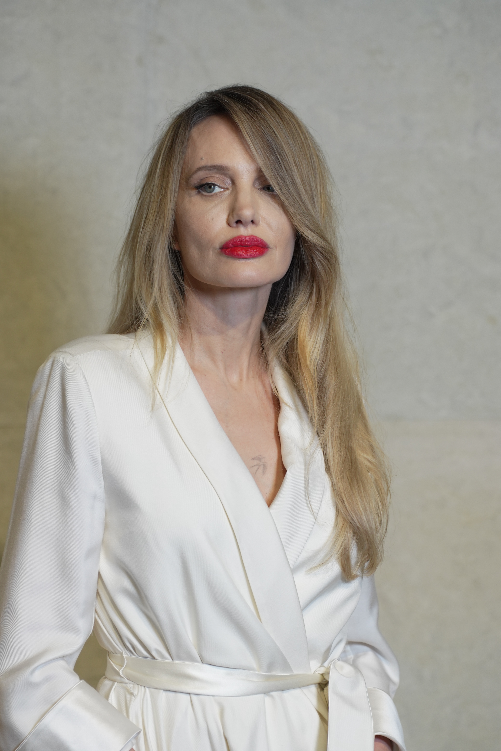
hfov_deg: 7.9
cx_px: 250
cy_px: 376
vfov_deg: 11.8
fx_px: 3632
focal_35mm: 174
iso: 400
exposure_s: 1/125
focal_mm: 116
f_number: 3.2
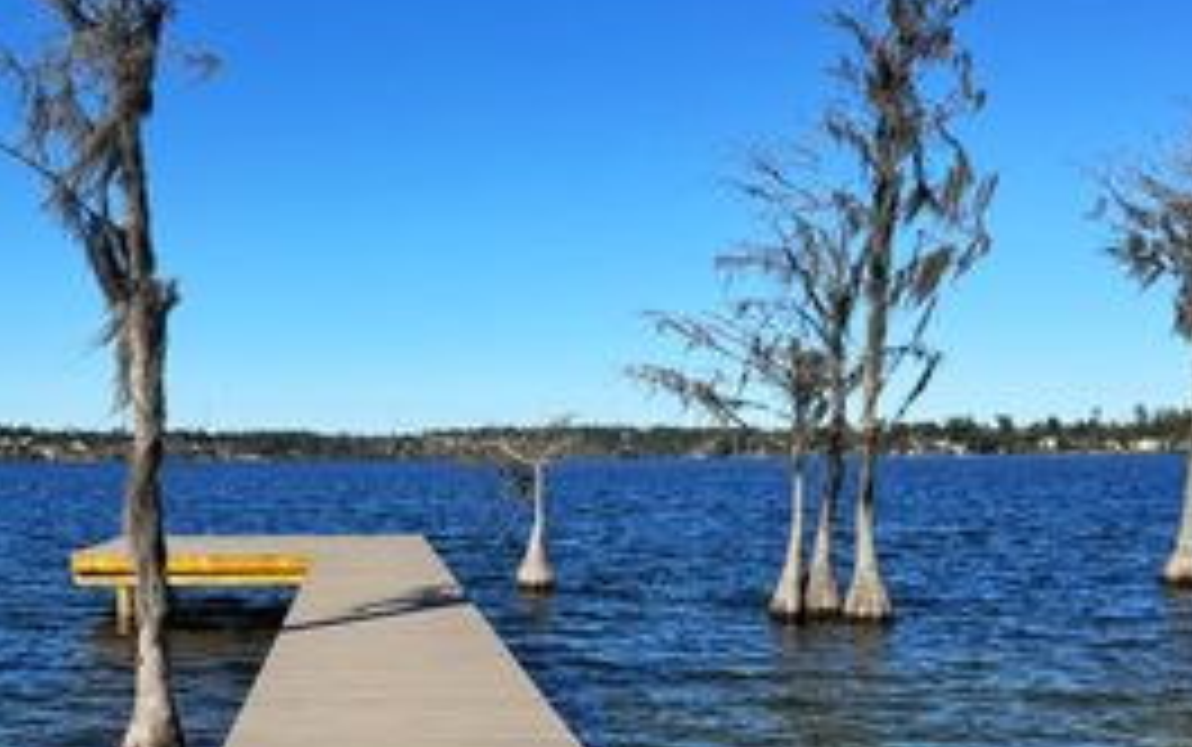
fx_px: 1560
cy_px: 650
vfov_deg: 26.2
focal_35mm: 48
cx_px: 396
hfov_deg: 41.3
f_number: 1.78
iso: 80
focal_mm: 6.76
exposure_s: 1/7092
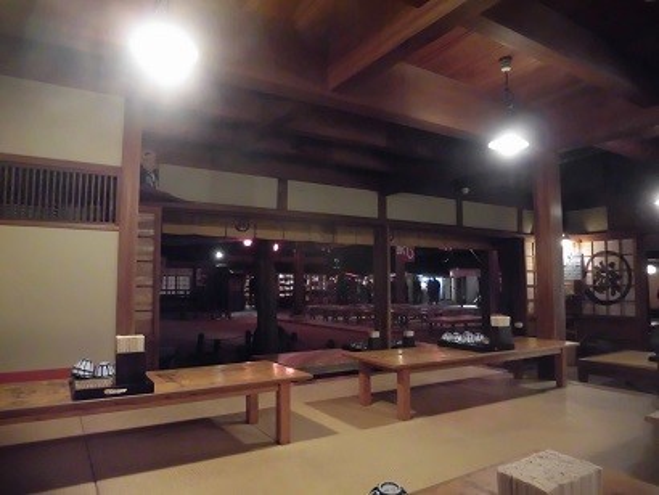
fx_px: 457
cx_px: 330
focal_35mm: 24
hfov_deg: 71.6
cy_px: 248
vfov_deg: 56.9
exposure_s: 1/25
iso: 800
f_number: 3.1
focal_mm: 4.3
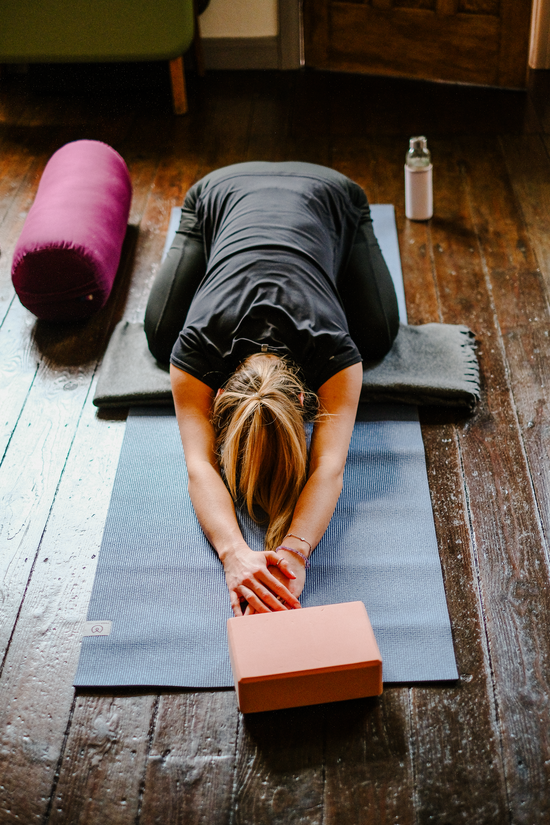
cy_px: 412
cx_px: 275
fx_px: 1214
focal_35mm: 53
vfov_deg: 37.5
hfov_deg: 25.5
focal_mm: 35
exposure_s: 1/75
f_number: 1.4
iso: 800
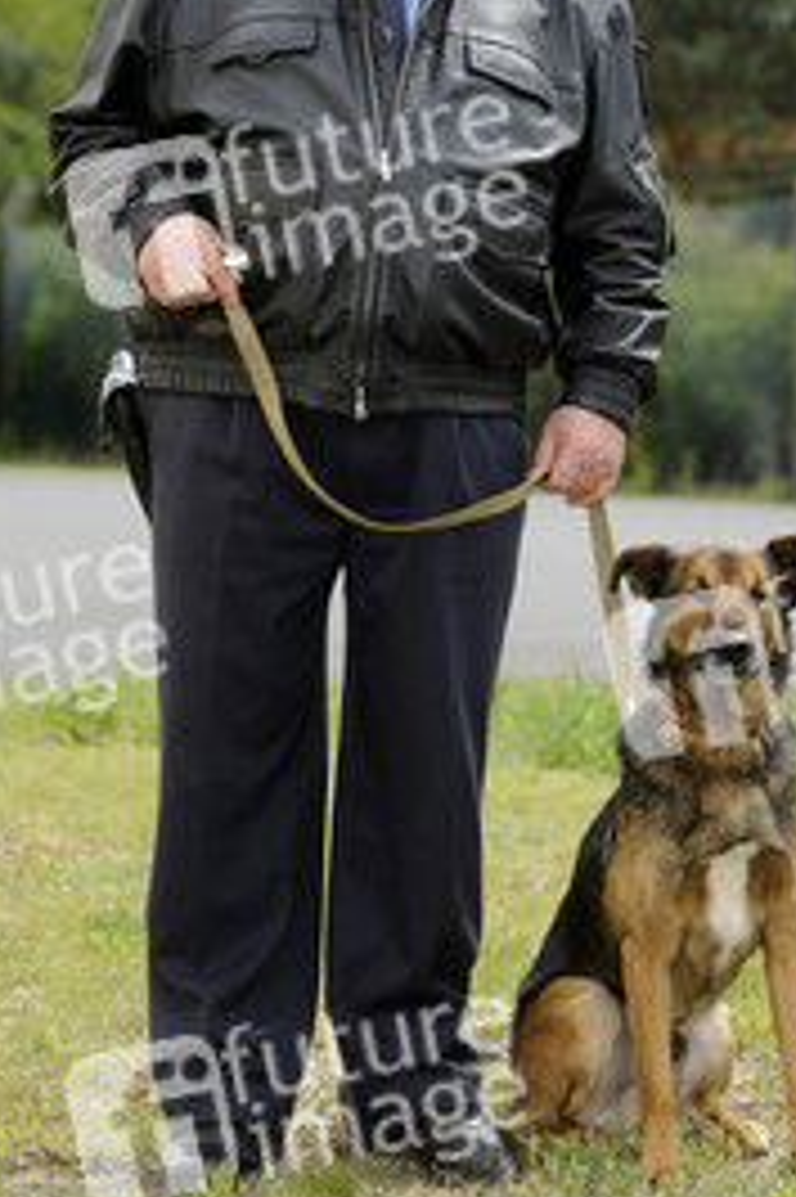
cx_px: 427
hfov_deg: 8.7
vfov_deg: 13.0
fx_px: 5247
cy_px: 428
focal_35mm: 158
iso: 250
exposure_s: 1/500
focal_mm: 105
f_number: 5.6
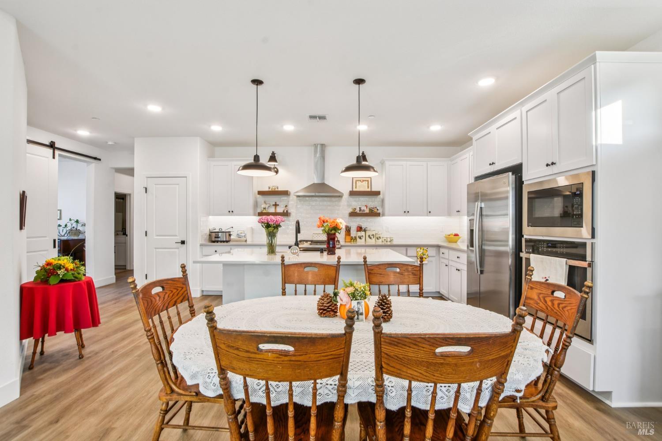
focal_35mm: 15
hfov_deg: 100.4
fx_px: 276
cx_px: 331
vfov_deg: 77.3
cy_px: 220
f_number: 8
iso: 100
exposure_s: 1/15
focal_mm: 10
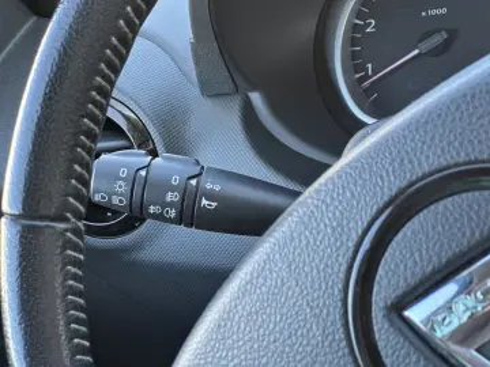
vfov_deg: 19.1
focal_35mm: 77
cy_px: 184
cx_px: 245
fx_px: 1090
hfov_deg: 25.3
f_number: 2.8
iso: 250
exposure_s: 1/114
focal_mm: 9
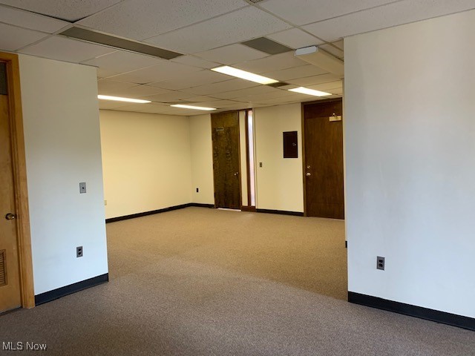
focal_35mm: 26
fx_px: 357
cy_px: 178
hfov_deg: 67.3
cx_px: 238
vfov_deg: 53.1
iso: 160
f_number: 1.8
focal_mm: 4.25
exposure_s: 1/60
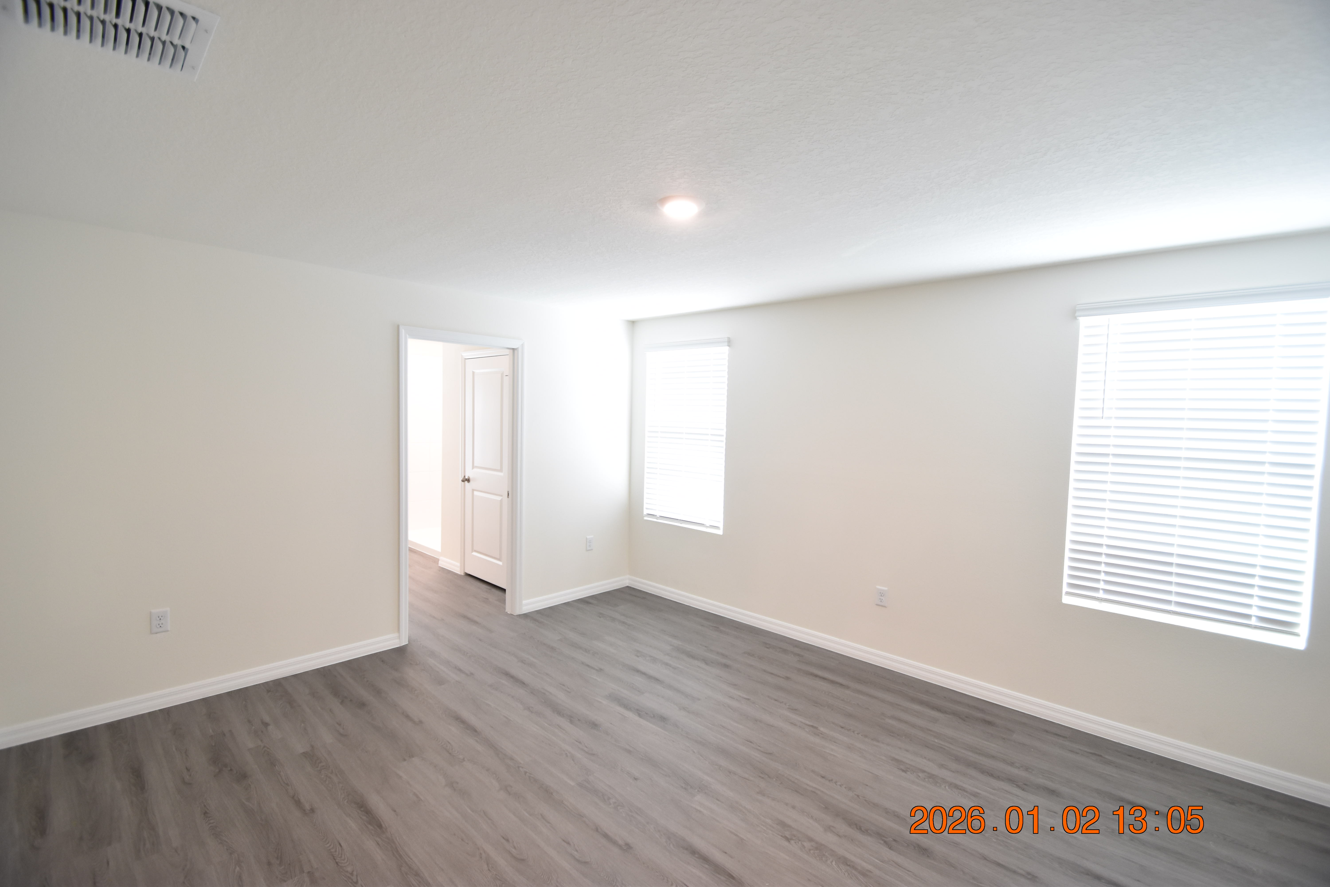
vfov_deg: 77.3
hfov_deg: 100.4
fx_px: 554
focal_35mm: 15
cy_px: 444
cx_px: 665
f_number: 3.5
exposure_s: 1/45
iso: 800
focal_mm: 10
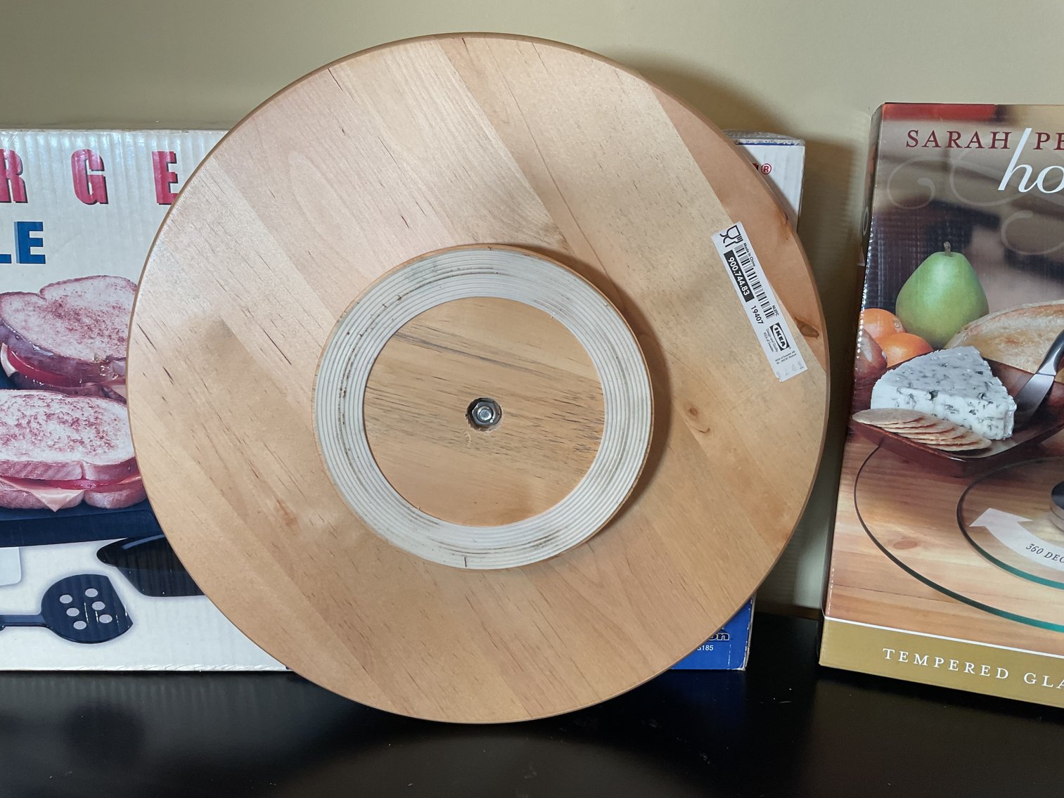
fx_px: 891
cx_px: 532
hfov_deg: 61.7
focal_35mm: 29
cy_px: 399
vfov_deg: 48.2
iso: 40
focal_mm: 3
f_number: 1.8
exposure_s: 1/60
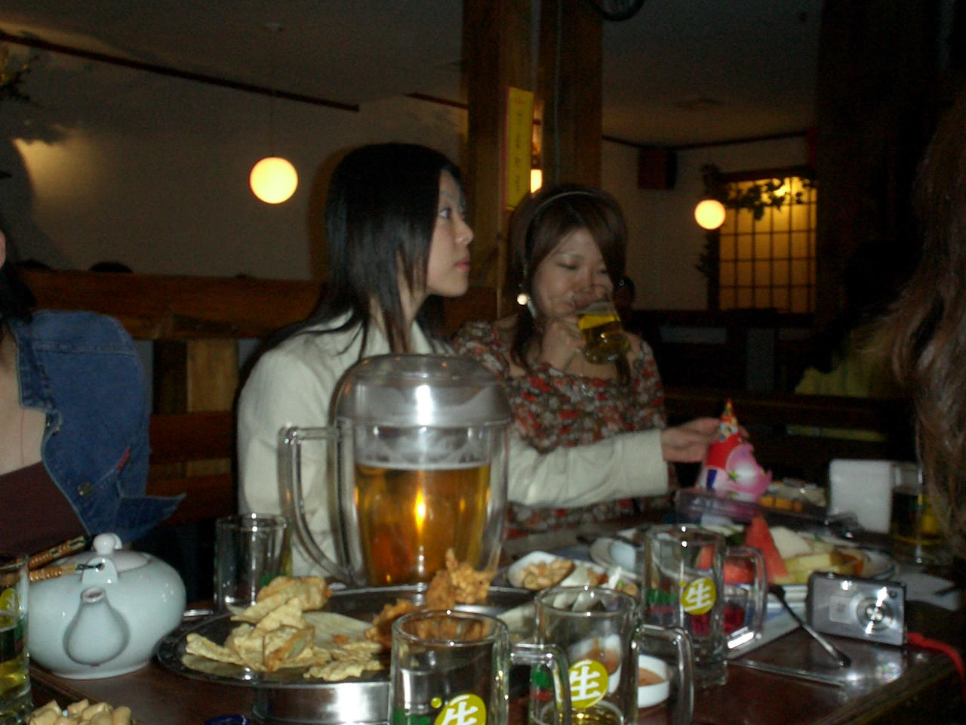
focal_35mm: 37
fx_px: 1033
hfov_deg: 50.1
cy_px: 362
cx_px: 483
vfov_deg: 38.7
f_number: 3.5
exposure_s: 1/40
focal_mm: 5.6
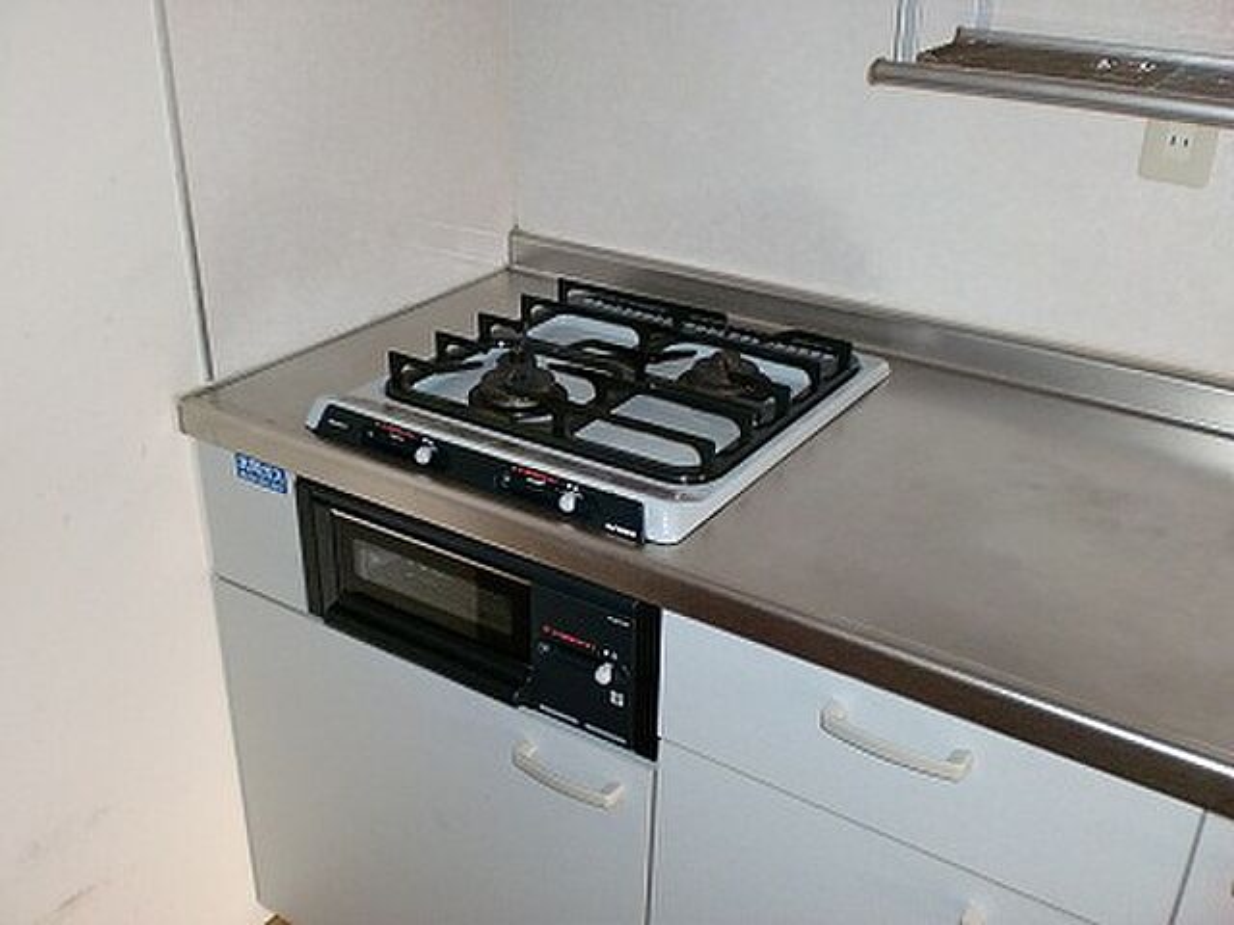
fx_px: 1248
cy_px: 462
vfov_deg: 40.7
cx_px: 617
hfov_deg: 52.6
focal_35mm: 35
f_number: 3.1
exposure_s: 1/50
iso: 400
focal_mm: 6.3
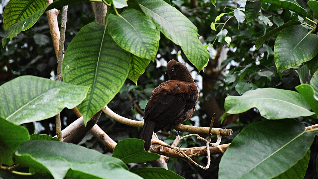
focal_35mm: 221
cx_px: 159
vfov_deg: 5.5
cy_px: 84
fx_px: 1863
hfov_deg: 9.8
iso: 7200
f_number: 5.6
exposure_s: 1/500
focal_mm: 140
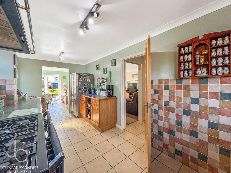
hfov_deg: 102.1
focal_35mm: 14
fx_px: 93
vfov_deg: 85.7
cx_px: 116
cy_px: 86
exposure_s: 1/100
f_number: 2.2
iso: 250
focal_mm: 2.22
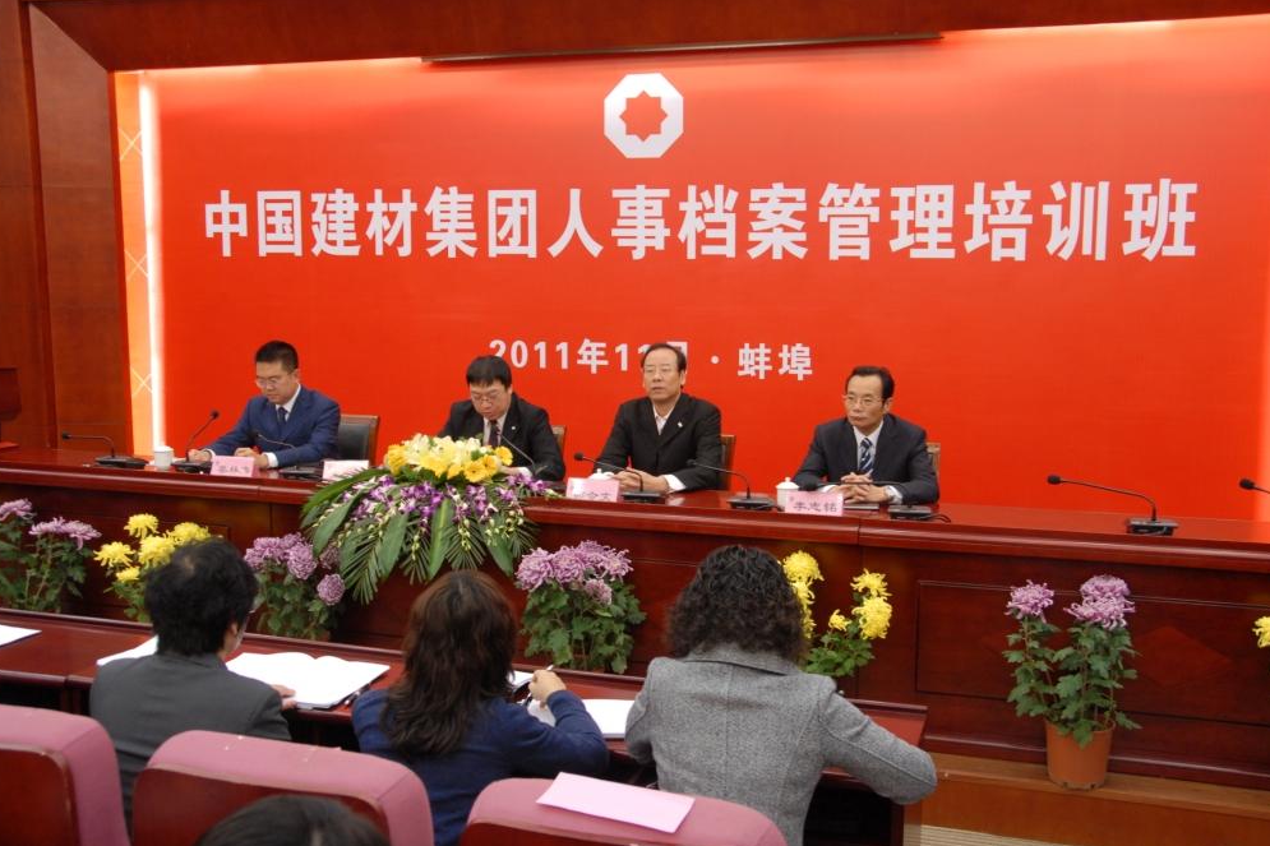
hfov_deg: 55.8
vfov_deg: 38.9
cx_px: 634
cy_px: 413
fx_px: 1199
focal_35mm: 34
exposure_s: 1/13
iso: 400
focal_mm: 22
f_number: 5
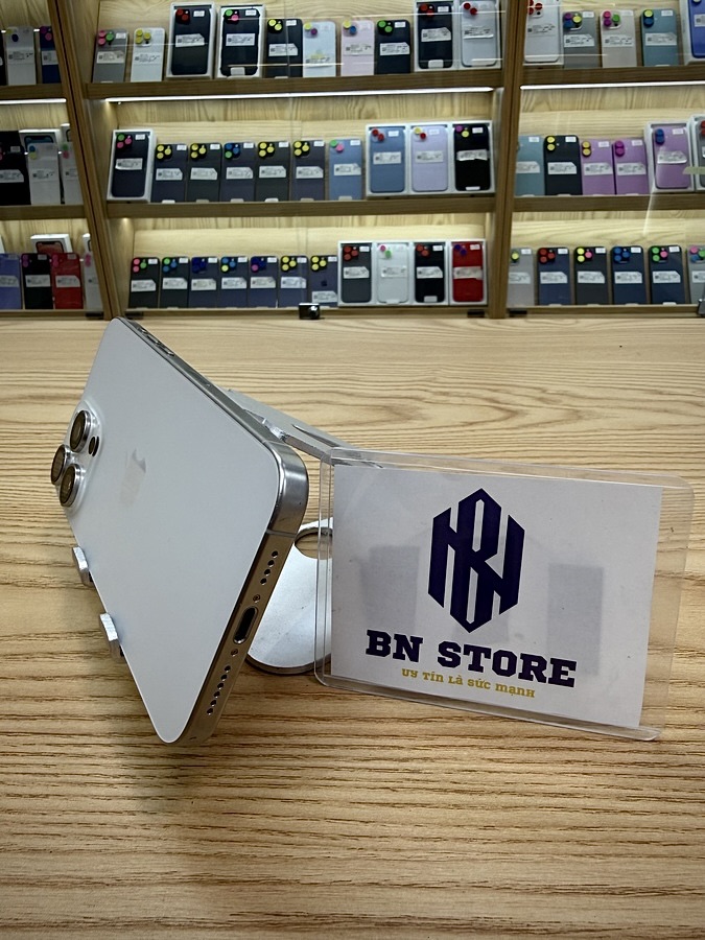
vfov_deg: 71.6
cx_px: 352
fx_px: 652
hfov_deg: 56.8
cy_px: 470
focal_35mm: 24
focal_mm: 2.22
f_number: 2.2
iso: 64
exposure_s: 1/120
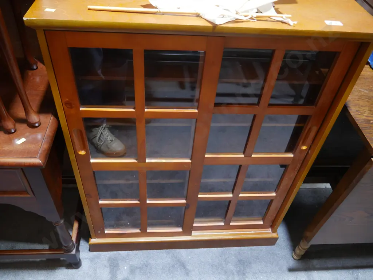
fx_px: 302
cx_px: 186
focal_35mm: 28
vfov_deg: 49.8
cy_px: 140
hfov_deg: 63.4
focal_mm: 14
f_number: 3.5
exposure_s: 1/60
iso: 1000
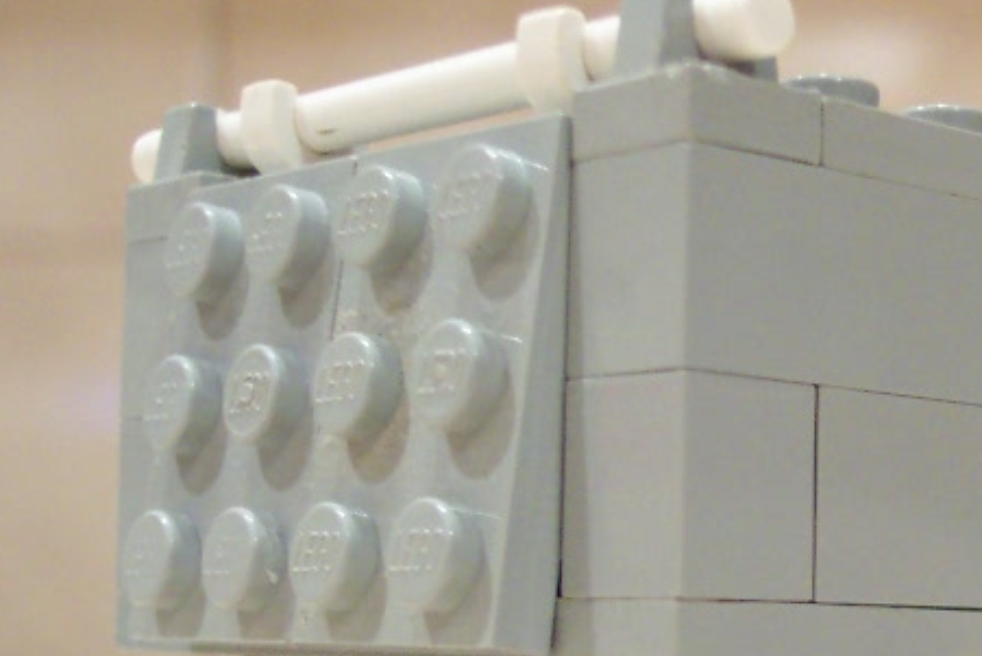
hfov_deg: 21.5
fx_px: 2483
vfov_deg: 14.8
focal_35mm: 91
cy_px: 647
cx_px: 1021
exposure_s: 1/30
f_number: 2.8
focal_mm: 8
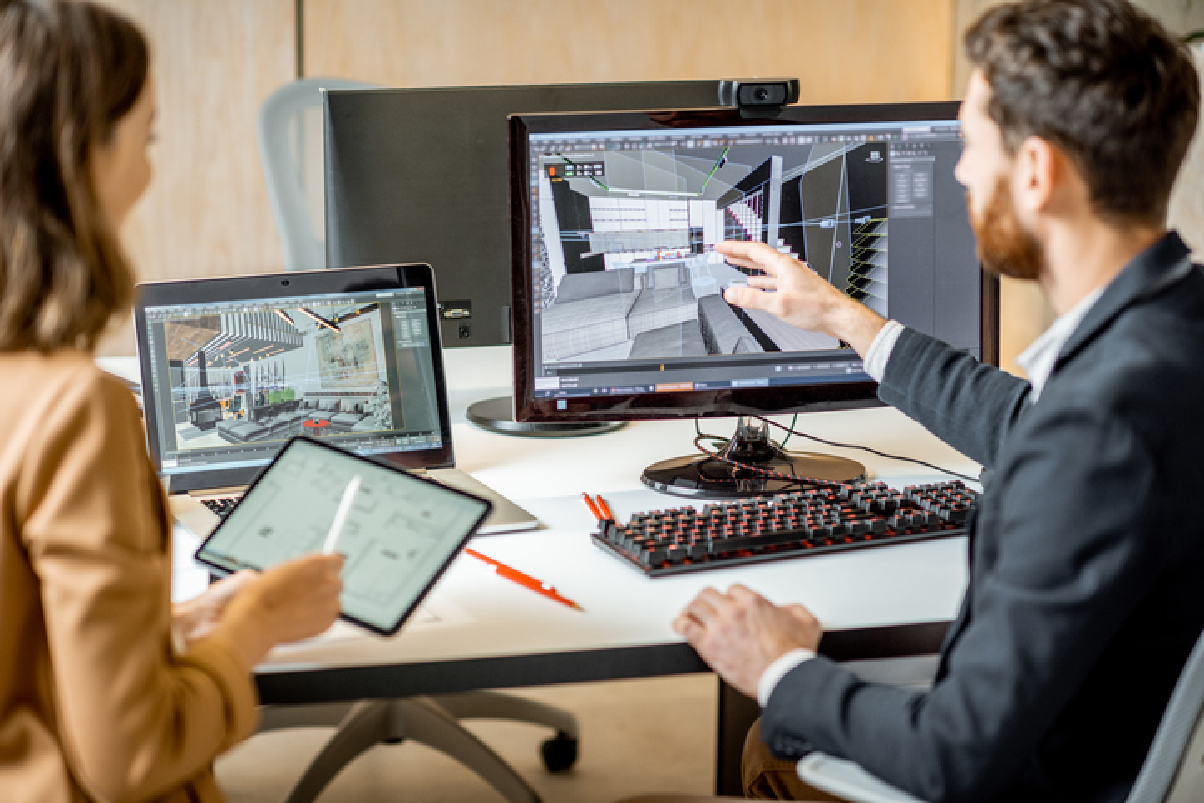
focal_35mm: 85
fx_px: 2843
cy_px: 402
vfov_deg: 16.1
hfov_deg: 23.9
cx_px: 602
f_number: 2.2
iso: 500
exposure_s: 1/200
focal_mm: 85
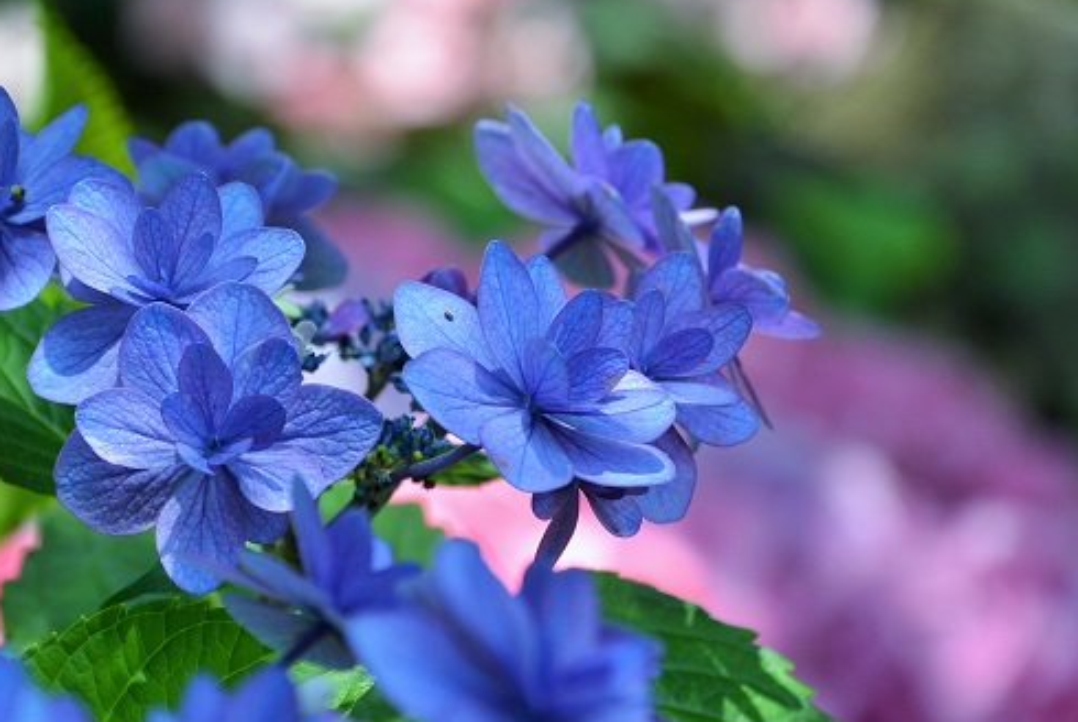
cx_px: 436
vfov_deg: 6.3
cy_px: 307
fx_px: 6566
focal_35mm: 219
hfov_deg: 9.4
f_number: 4.5
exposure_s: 1/250
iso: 100
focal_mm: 66.4
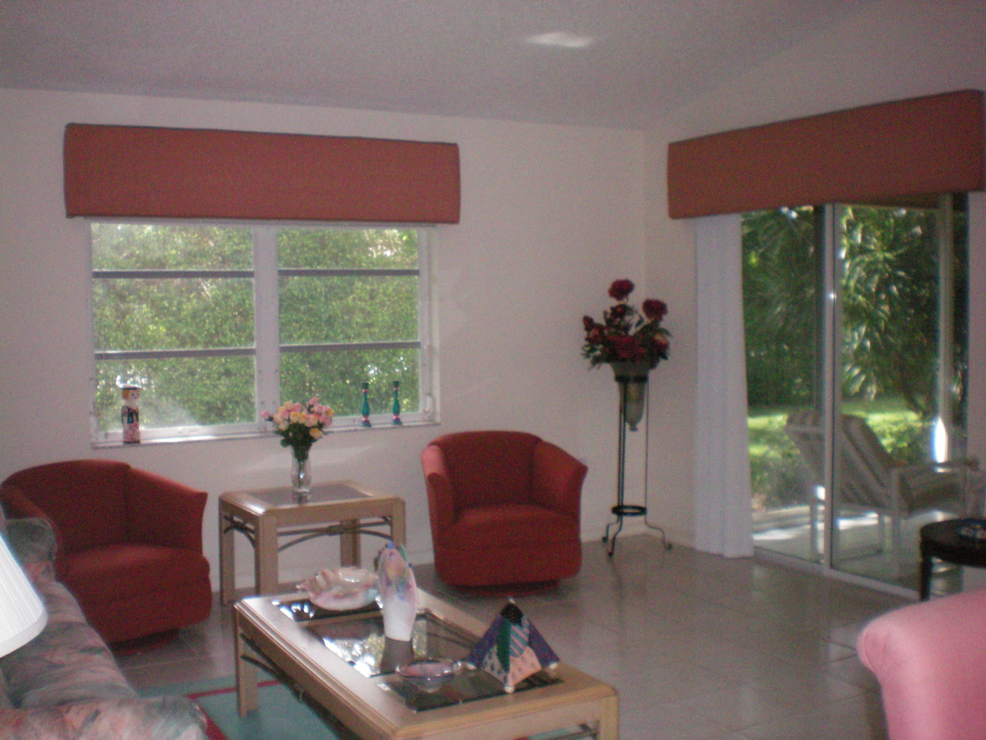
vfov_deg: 37.7
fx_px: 1082
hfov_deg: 49.0
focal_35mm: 38
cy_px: 370
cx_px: 493
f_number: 4.6
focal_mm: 6.3
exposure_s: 1/60
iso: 400
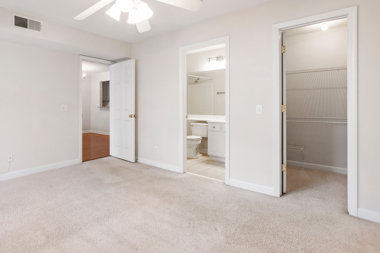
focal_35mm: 19
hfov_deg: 85.3
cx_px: 144
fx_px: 201
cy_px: 106
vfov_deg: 64.2
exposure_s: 1/1.25
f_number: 8
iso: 100
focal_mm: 10
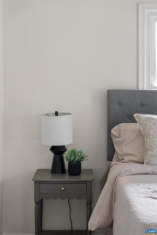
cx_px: 78
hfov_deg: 19.5
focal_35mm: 70
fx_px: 458
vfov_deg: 28.8
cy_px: 118
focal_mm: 70
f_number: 2.8
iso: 800
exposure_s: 1/50
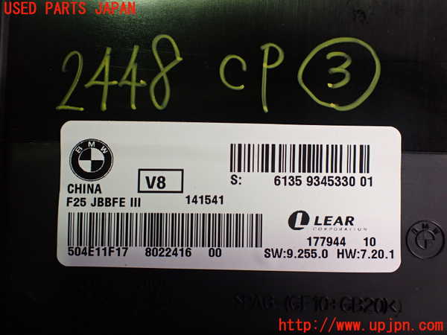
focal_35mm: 30
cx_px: 224
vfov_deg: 46.8
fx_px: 387
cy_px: 168
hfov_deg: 60.0
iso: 400
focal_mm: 5.4
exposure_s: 1/125
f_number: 2.3
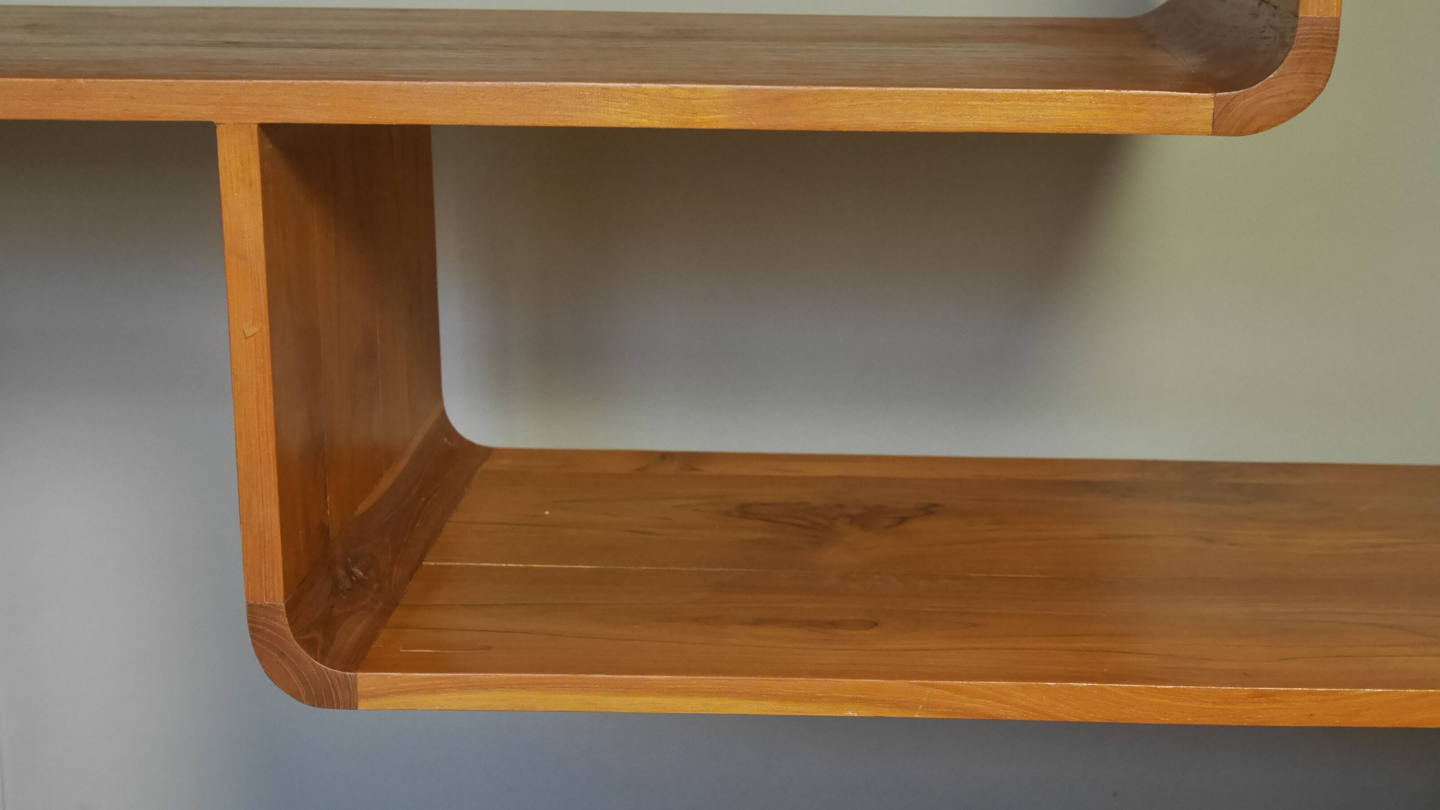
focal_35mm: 70
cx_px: 721
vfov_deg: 17.2
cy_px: 344
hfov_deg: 30.2
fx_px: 2673
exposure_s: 1/80
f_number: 5.6
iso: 1600
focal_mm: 32
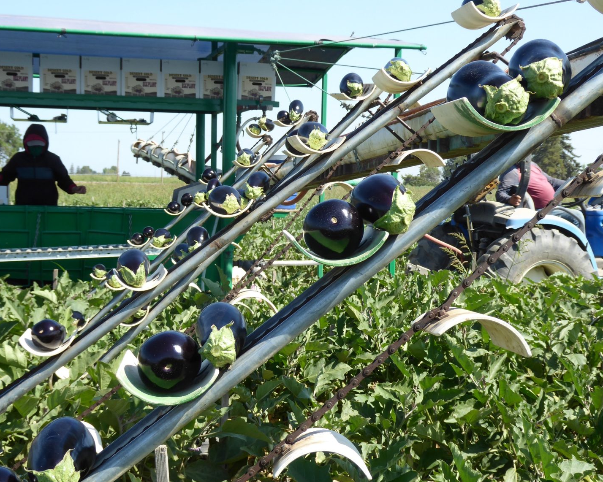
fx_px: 1124
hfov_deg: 30.0
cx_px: 285
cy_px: 243
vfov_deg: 24.2
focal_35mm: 63
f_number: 4.2
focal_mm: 10.3
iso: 80
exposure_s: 1/250
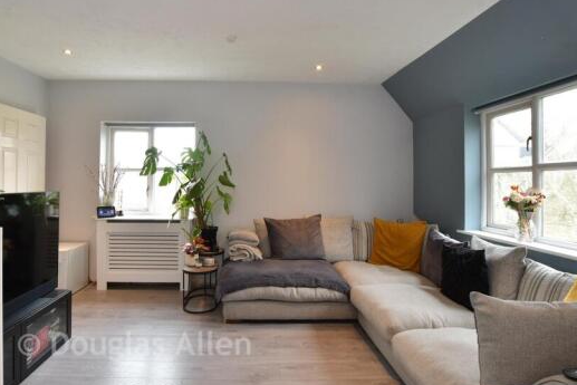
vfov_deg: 64.5
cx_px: 255
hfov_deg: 86.5
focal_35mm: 19
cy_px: 177
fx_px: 305
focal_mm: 10
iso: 250
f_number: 8
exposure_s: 1/10
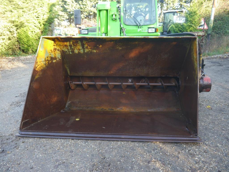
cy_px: 86
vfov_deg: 49.7
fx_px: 185
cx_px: 114
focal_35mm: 28
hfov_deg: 63.4
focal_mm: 14
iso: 200
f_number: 3.5
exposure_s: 1/60
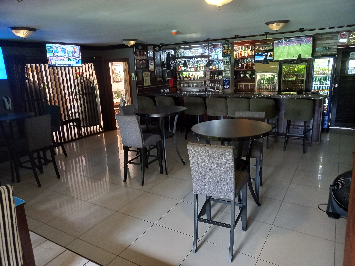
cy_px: 133
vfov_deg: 54.9
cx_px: 178
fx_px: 256
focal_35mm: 25
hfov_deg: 69.4
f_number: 2
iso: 500
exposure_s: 1/25
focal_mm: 4.6
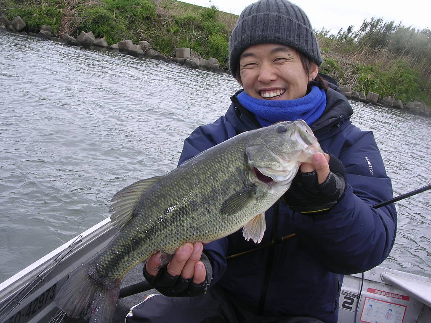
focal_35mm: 38
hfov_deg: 49.0
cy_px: 162
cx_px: 216
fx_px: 473
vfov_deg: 37.7
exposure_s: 1/151
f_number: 5.6
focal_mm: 5.8
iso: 100
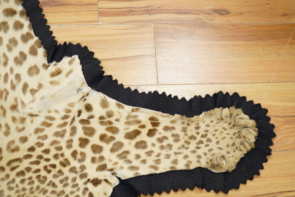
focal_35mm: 45
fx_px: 369
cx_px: 148
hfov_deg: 43.6
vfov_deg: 29.9
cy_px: 98
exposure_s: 1/125
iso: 1250
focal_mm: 30
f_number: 3.5
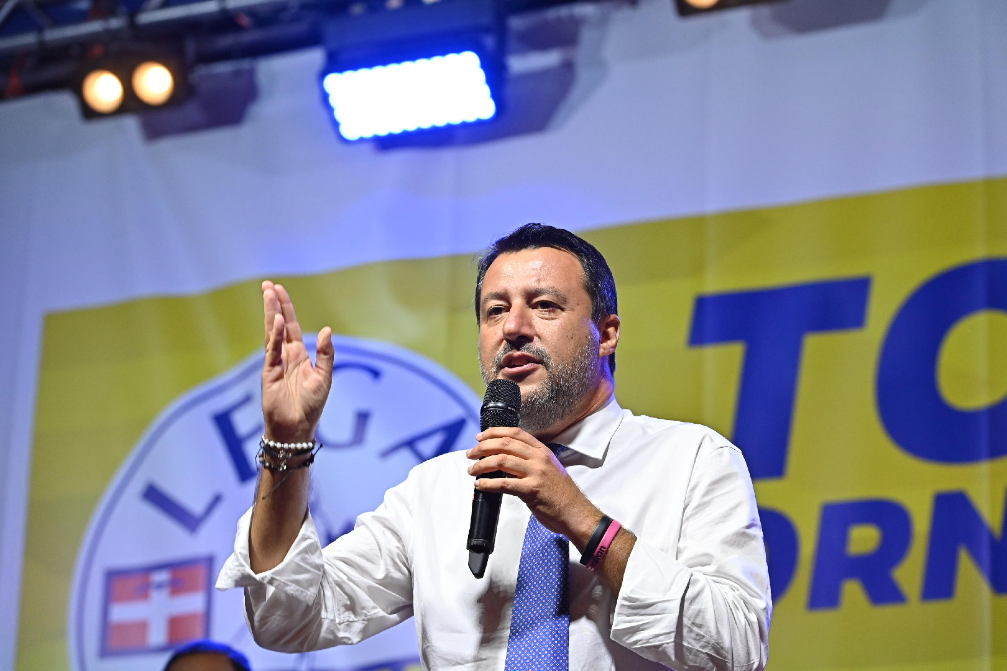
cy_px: 336
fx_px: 4196
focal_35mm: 150
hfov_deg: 13.7
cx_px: 504
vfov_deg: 9.1
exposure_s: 1/250
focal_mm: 150
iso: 2000
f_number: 6.3
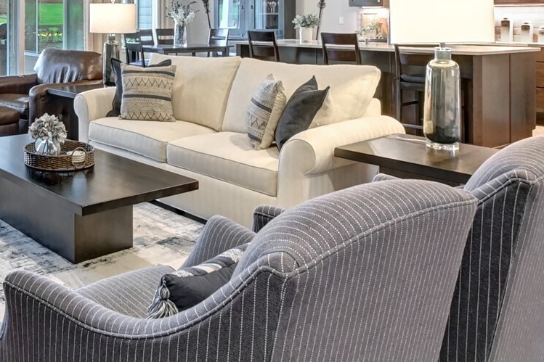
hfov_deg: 53.5
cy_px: 53
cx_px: 141
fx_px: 514
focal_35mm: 34
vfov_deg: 36.9
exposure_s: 1/2.5
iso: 3200
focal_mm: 10
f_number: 11
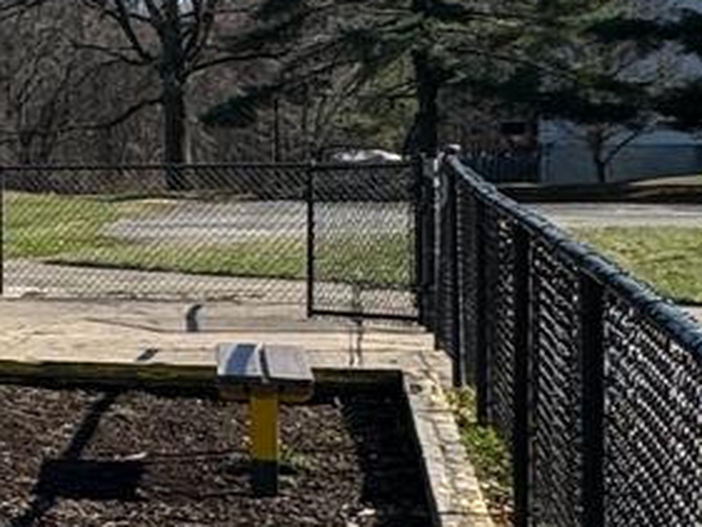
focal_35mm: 102
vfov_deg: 14.5
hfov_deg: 12.6
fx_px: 2069
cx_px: -1182
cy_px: 162
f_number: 2.2
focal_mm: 2.22
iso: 50
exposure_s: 1/910
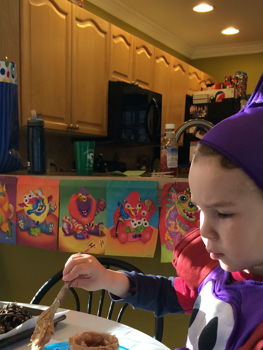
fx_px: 527
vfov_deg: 35.9
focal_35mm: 52
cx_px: 84
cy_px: 268
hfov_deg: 27.8
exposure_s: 1/40
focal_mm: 4.12
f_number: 2.2
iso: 40
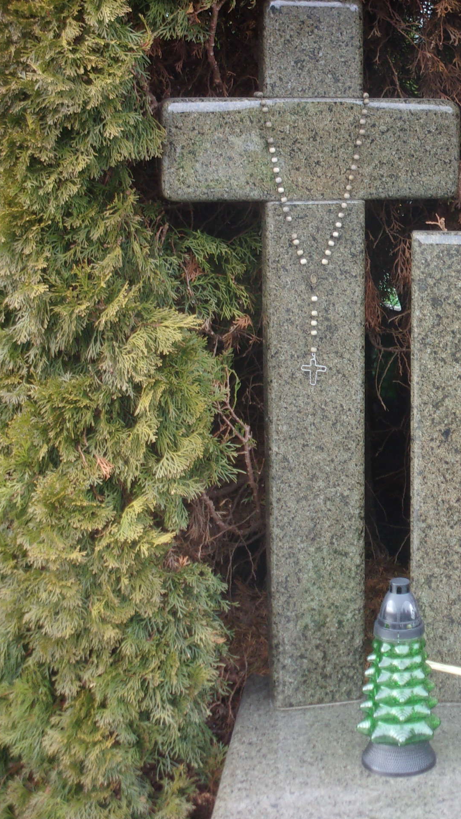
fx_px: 1696
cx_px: 536
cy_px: 407
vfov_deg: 27.2
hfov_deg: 15.0
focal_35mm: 78
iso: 86
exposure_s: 1/34
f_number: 4.9
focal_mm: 9.5
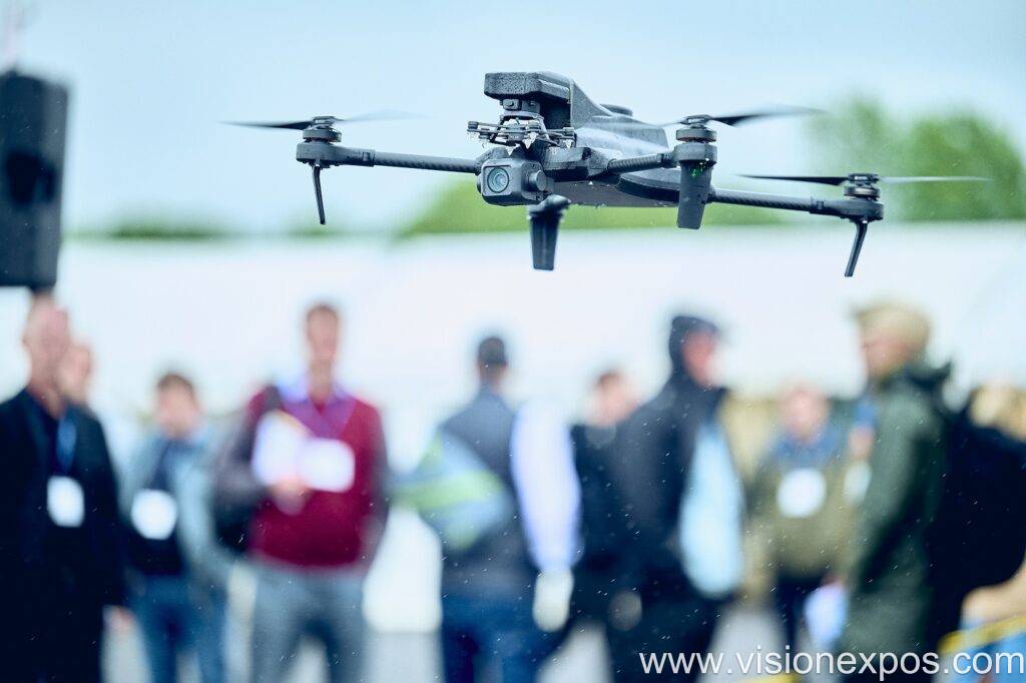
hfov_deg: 13.3
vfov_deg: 8.8
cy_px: 342
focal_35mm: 155
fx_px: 4416
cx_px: 513
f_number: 2.8
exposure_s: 1/1000
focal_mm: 155
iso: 320
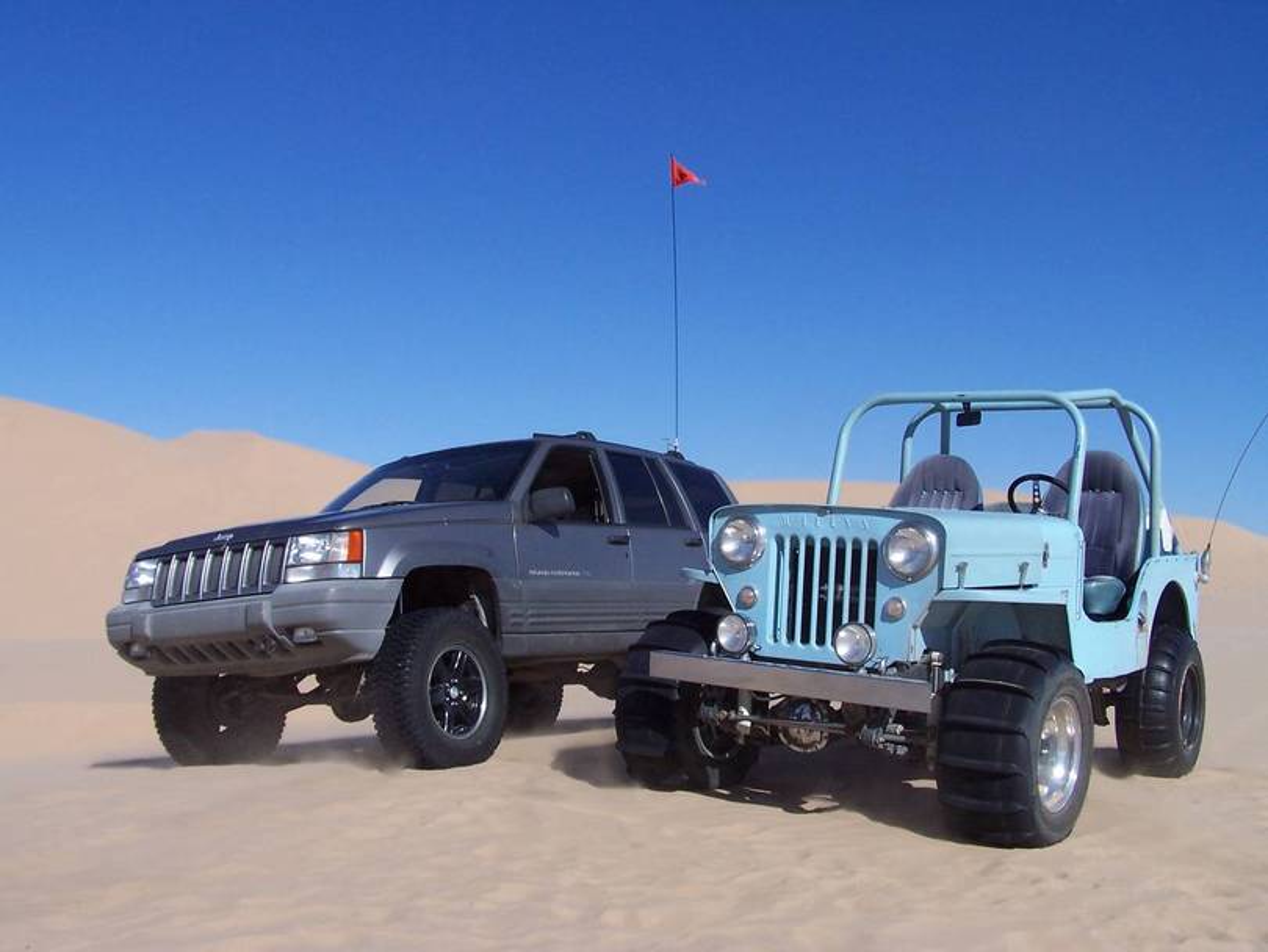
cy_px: 476
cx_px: 634
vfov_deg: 37.7
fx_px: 1392
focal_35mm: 38
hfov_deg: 49.0
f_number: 5.6
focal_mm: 6.3
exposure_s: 1/750
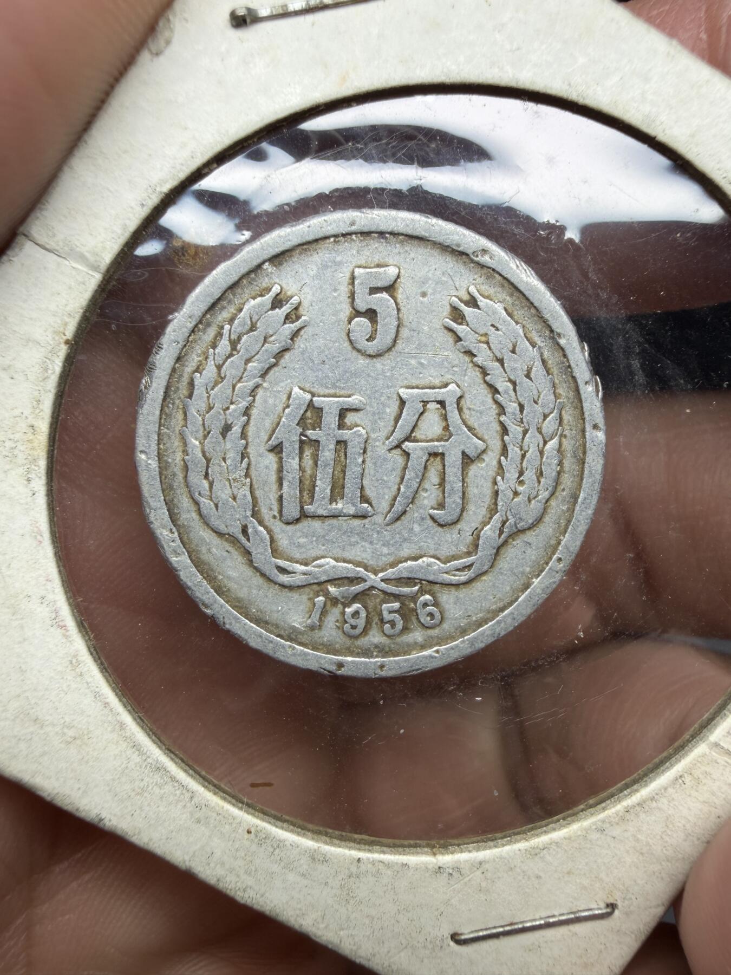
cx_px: 366
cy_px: 488
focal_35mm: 26
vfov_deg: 67.3
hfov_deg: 53.1
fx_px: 732
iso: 40
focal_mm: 2.22
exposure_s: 1/262
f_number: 2.2
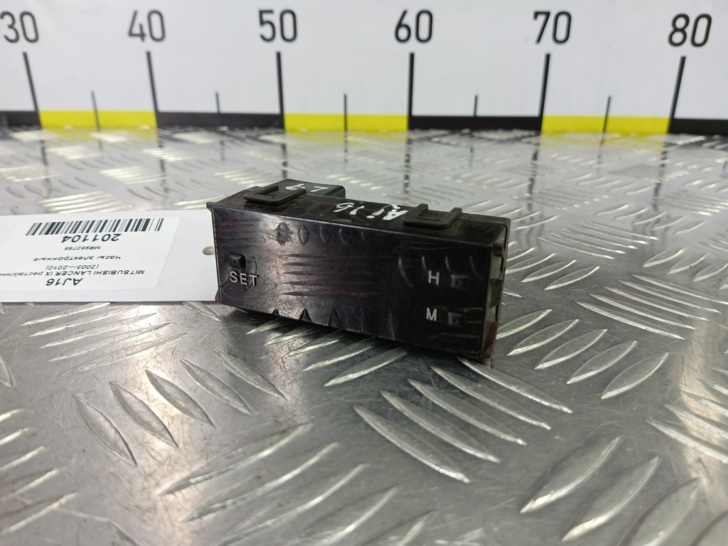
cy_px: 273
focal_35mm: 23
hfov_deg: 73.9
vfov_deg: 58.9
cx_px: 364
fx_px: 484
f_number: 1.6
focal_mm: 4.11
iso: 124
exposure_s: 1/50
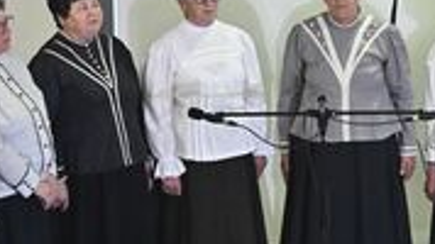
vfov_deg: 4.1
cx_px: 376
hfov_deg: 7.3
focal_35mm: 297
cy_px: 210
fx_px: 3425
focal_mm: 112
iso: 4000
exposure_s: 1/320
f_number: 5
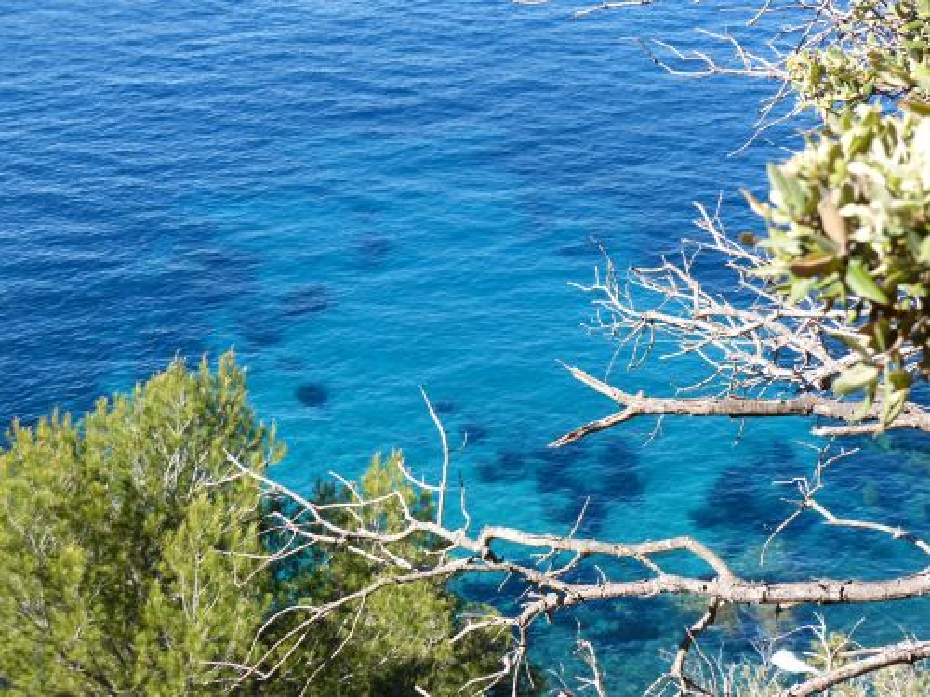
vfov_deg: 21.3
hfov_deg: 28.2
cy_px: 348
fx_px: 1854
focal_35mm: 69
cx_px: 465
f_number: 4
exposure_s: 1/320
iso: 100
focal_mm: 12.5
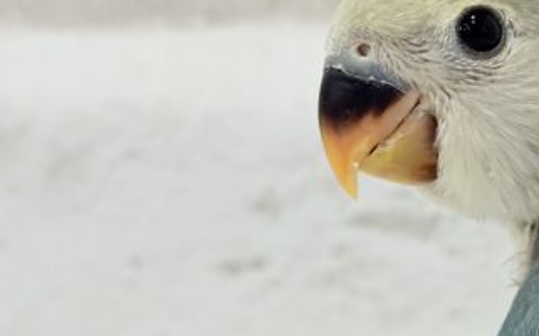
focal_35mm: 110
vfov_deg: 11.9
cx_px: 474
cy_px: 156
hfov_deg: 18.7
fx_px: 1614
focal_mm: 5.96
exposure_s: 1/100
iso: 125
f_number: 1.6
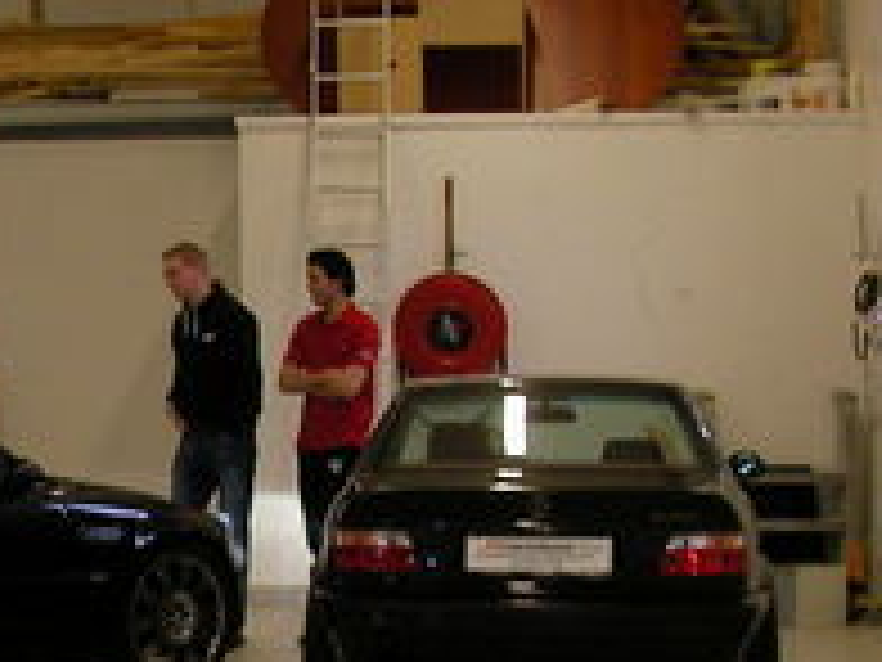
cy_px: 576
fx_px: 3414
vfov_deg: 11.0
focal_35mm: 134
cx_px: -198
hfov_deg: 14.2
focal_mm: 6.3
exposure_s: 1/30
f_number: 3.5
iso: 112
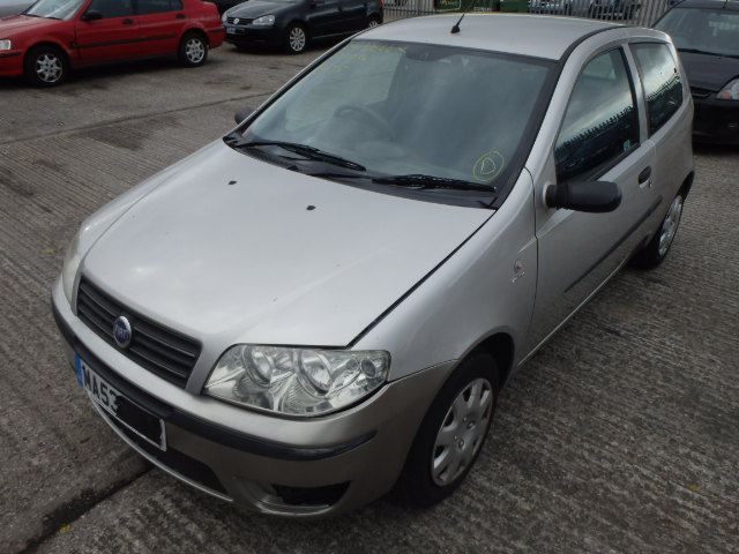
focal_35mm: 28
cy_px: 277
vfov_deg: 49.7
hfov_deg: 63.4
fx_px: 598
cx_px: 370
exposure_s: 1/200
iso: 125
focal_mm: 5
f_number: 3.9
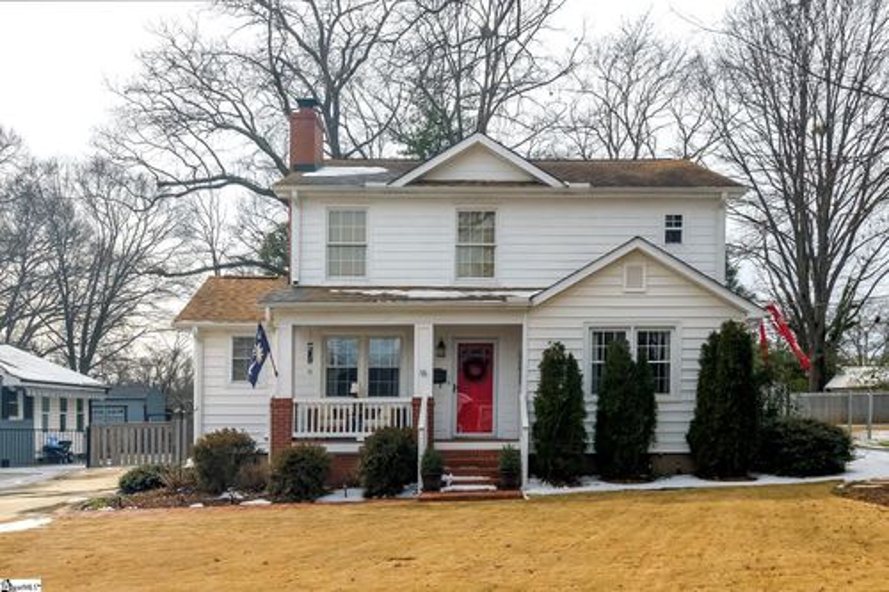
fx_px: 592
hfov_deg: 73.8
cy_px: 296
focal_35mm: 24
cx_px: 444
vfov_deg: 53.1
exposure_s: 1/800
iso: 200
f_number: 7.1
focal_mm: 16
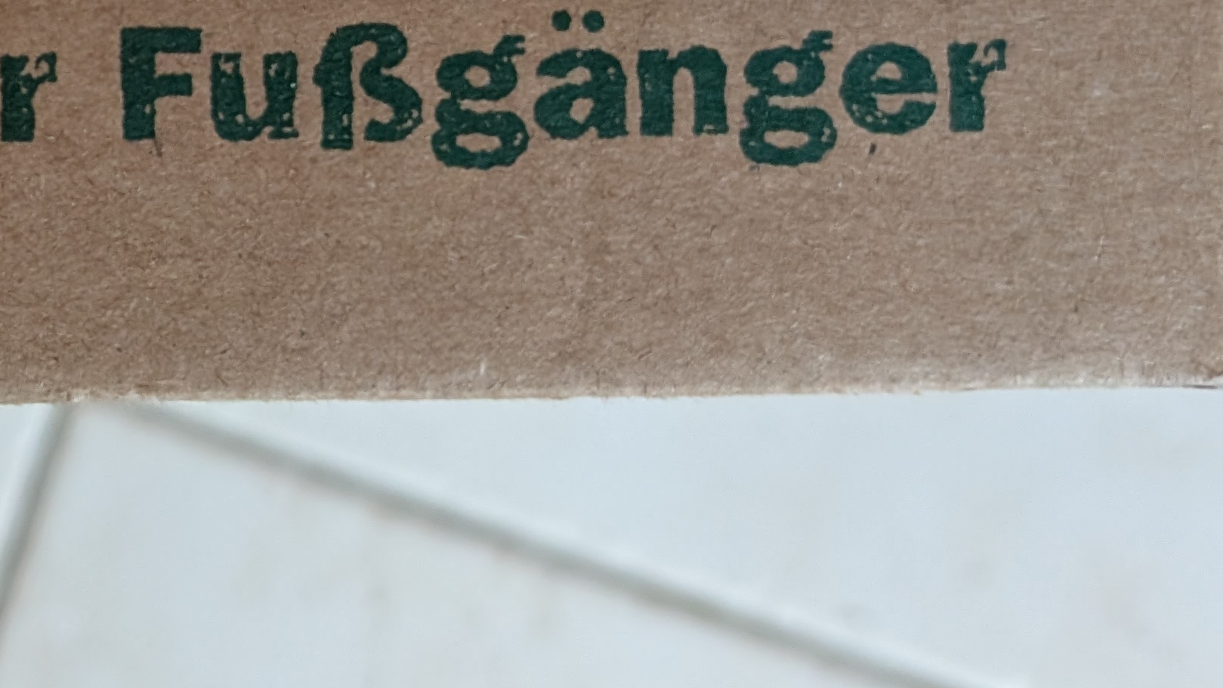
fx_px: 2140
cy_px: -36
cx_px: 7
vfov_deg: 17.7
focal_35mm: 66
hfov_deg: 29.8
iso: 1356
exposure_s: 1/176
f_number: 1.68
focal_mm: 6.9
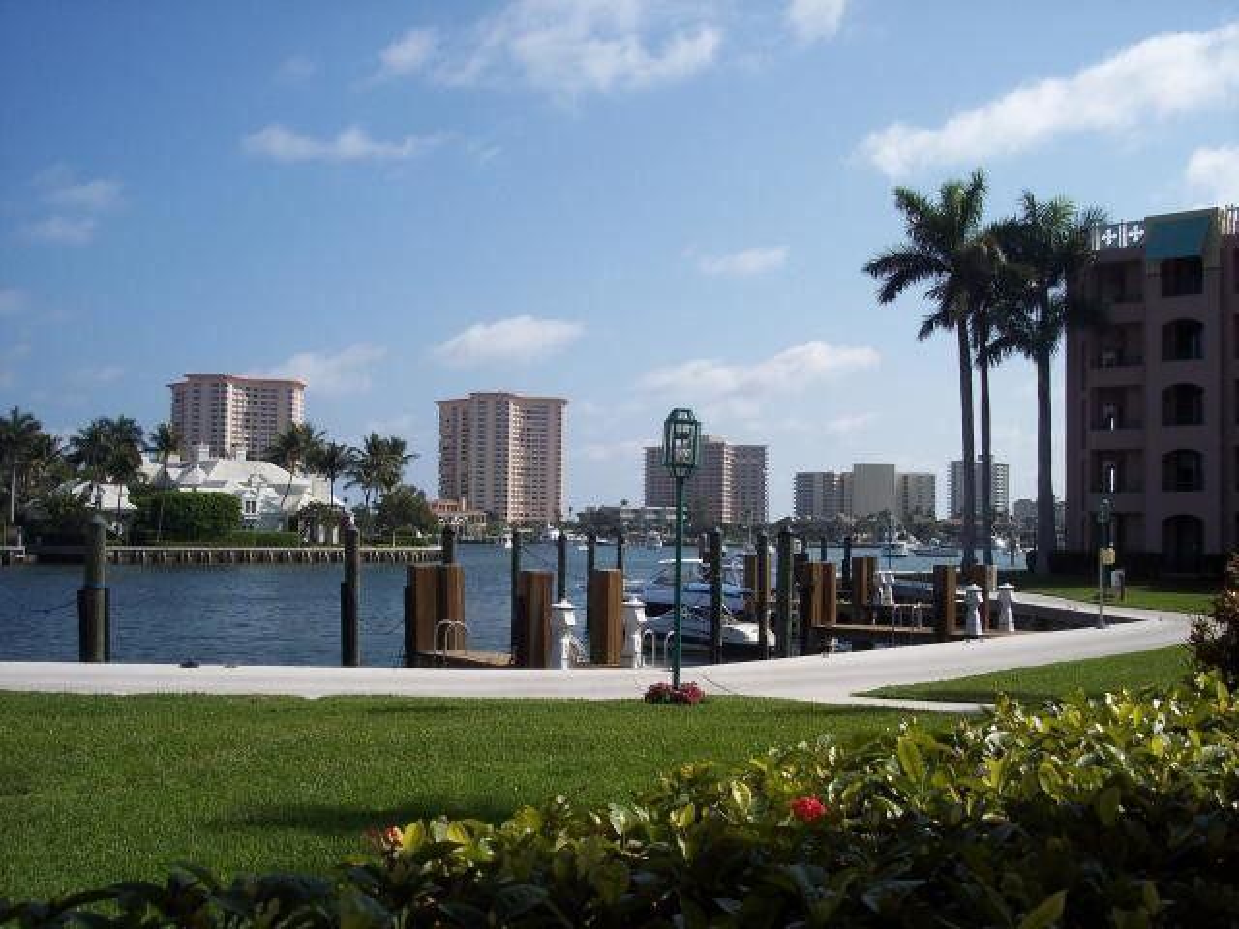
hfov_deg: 47.9
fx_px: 1396
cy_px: 464
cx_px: 620
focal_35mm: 39
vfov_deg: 36.8
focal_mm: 8
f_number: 5.6
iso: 100
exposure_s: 1/750
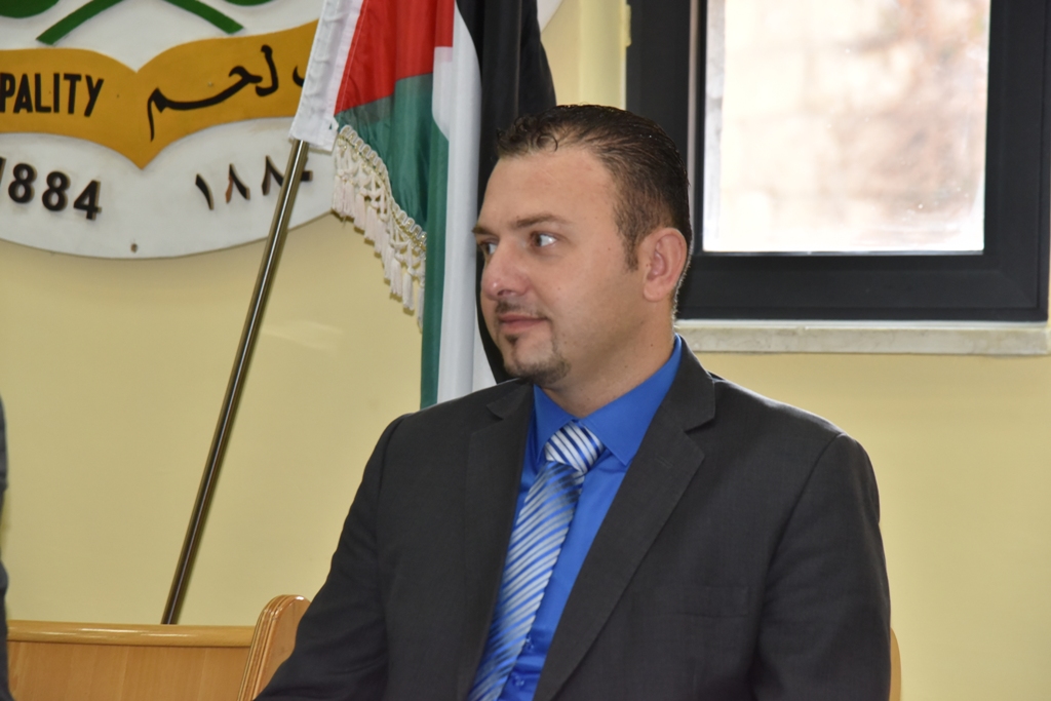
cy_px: 350
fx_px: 3504
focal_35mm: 120
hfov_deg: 17.1
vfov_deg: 11.4
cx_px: 526
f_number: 5.6
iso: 1600
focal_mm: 120
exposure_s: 1/250
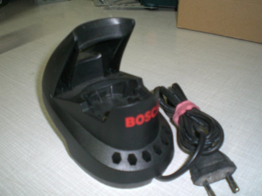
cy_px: 98
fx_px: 288
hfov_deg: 49.0
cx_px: 131
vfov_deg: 37.7
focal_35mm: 38
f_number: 3.1
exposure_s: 1/30
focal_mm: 6.3
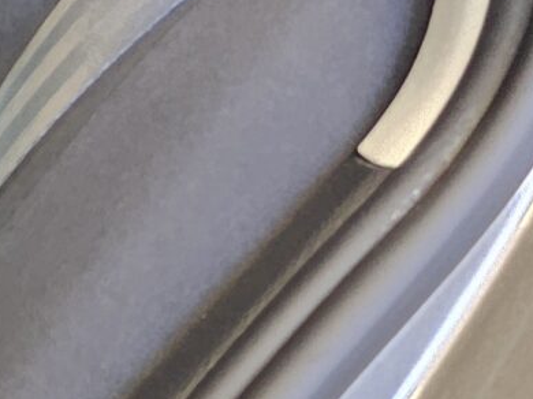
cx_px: -1103
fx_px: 2324
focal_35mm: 151
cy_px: 700
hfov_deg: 9.8
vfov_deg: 9.4
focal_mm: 6.3
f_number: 1.7
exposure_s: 1/24
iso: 1600
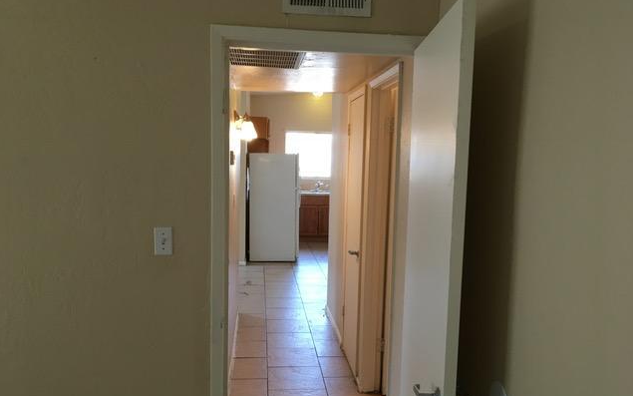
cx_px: 316
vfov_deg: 40.6
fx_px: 535
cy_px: 218
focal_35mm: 31
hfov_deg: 61.2
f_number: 2.2
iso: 50
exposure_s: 1/33
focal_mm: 4.15
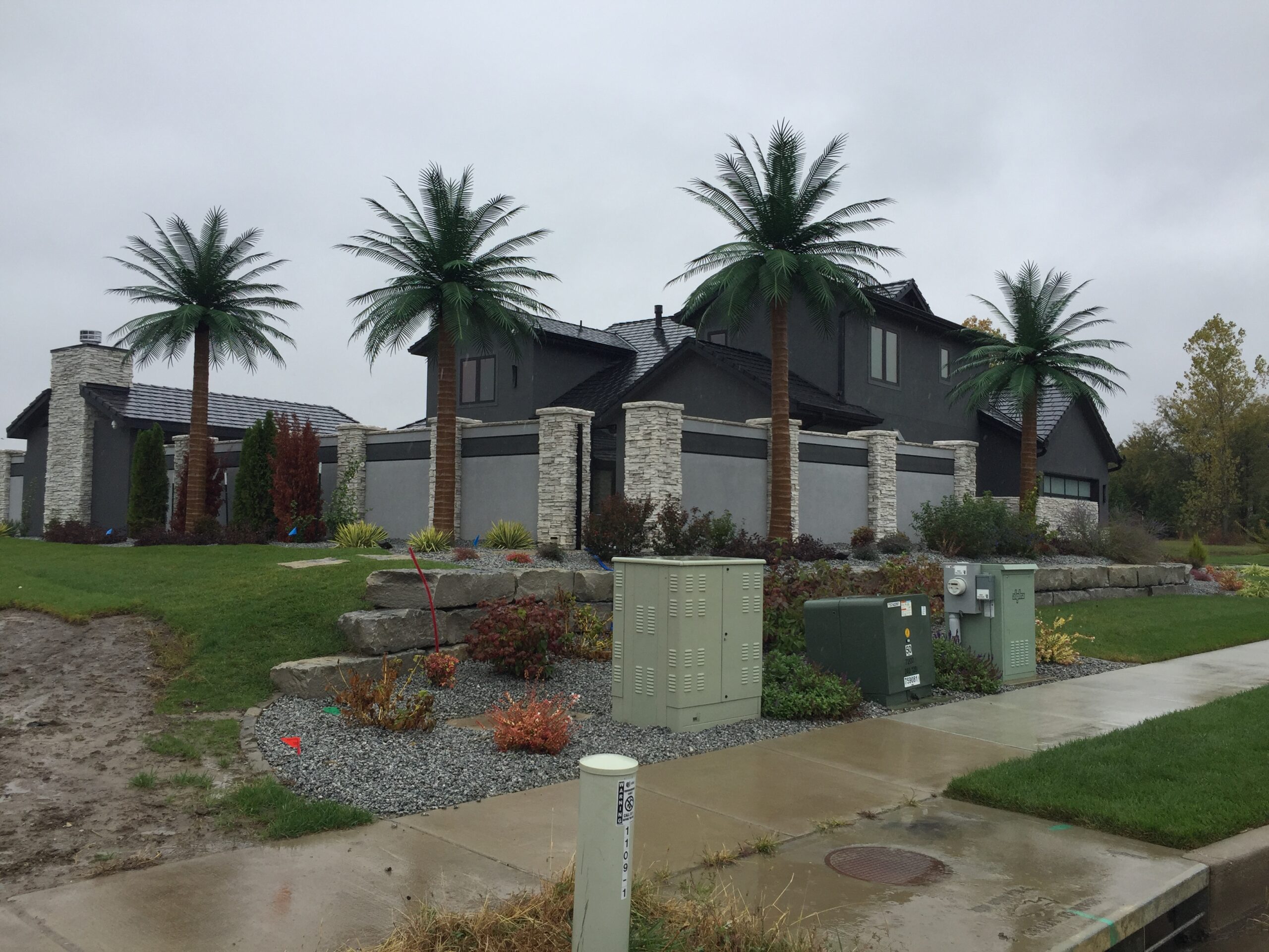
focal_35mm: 29
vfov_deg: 48.2
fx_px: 1063
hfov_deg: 61.7
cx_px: 634
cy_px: 476
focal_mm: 4.15
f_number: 2.2
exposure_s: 1/760
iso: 32
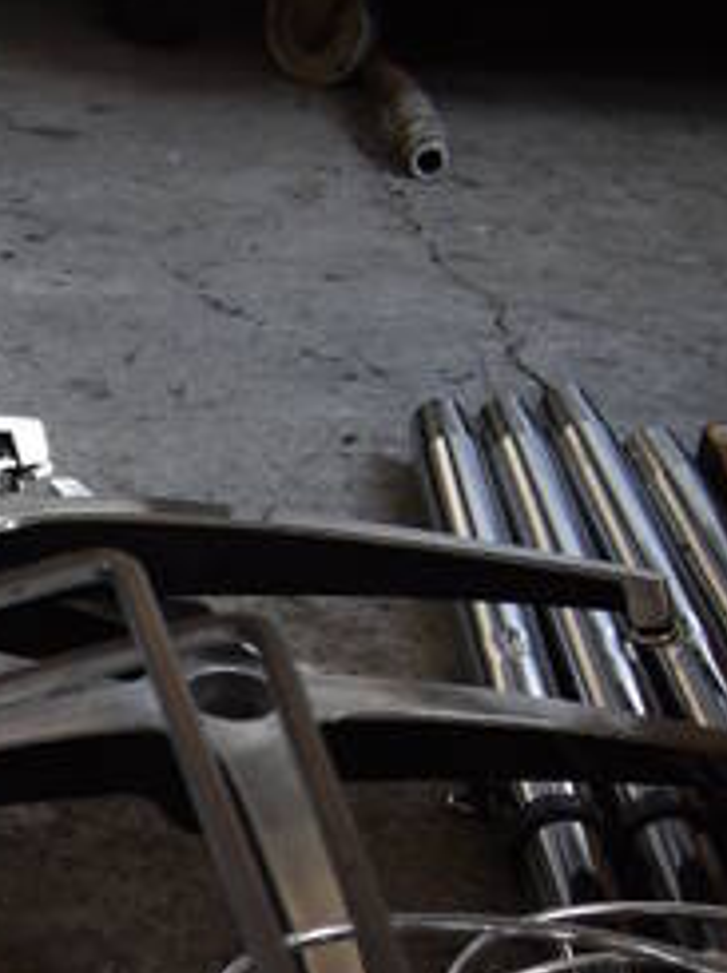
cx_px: -465
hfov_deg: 13.9
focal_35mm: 97
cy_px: 1471
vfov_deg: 18.0
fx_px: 2723
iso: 400
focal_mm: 18
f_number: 4.5
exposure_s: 1/250
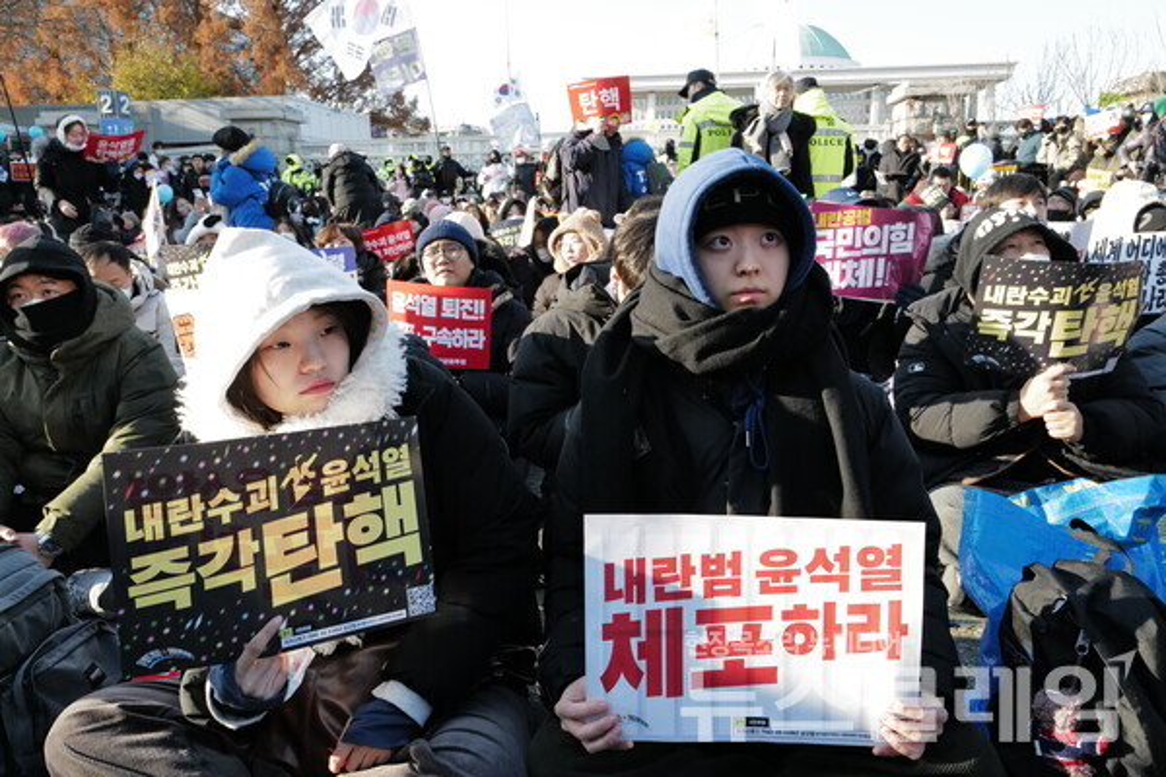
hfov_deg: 65.5
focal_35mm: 28
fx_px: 907
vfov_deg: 46.4
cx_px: 583
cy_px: 388
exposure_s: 1/500
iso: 3200
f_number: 11
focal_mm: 28
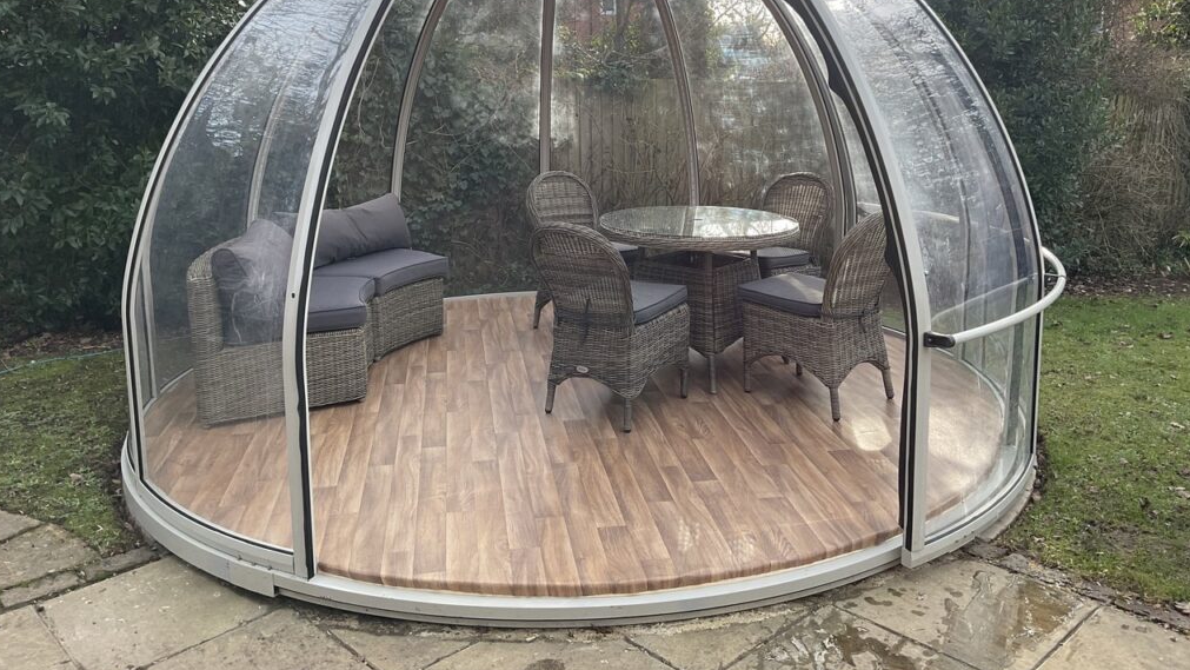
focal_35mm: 32
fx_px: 1010
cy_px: 228
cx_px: 592
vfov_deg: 36.4
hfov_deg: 61.0
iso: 16
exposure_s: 1/238
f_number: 1.8
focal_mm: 3
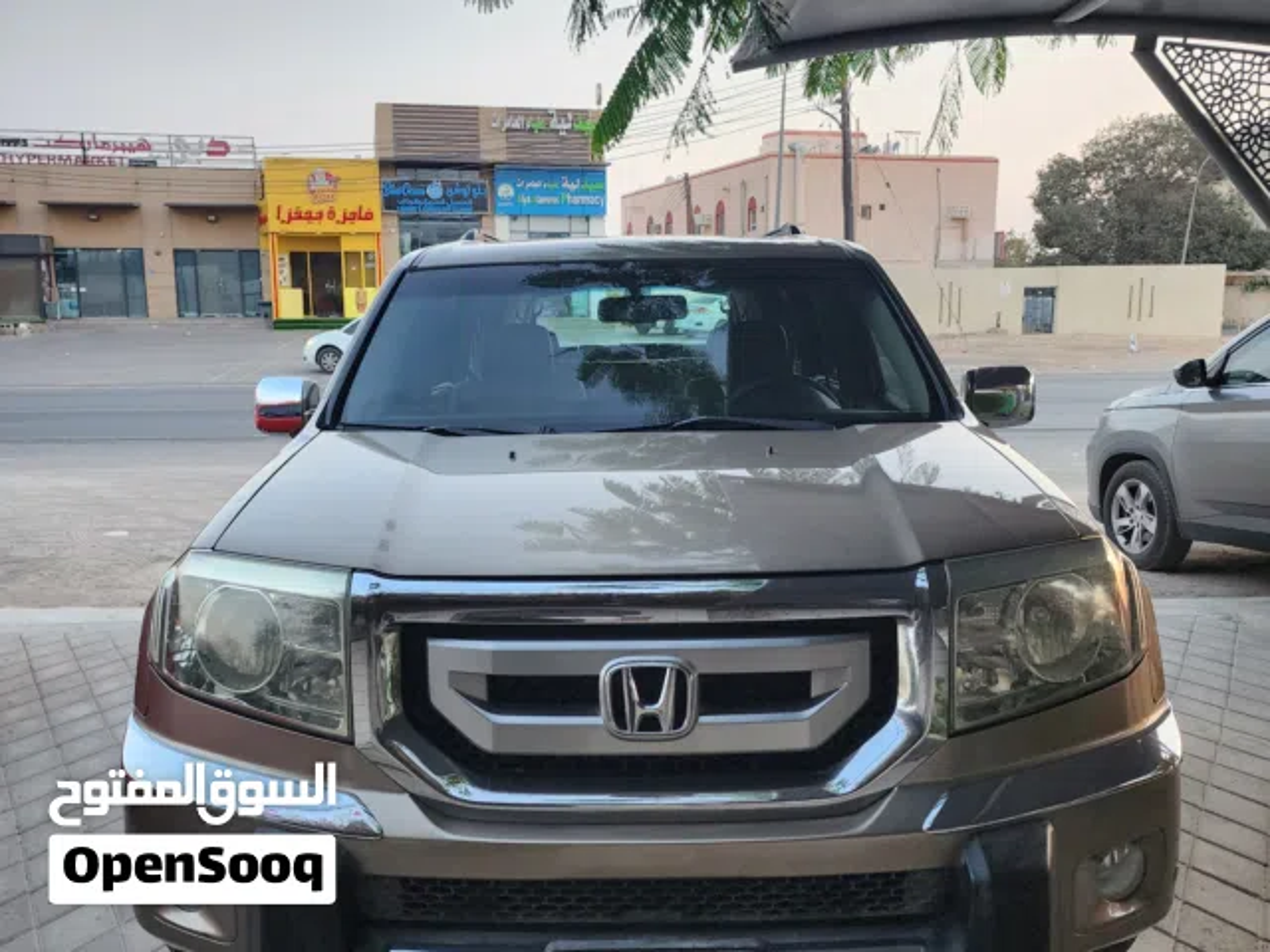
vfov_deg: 58.9
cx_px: 635
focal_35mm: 23
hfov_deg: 73.9
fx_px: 844
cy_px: 476
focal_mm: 6.4
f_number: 1.8
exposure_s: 1/180
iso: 250
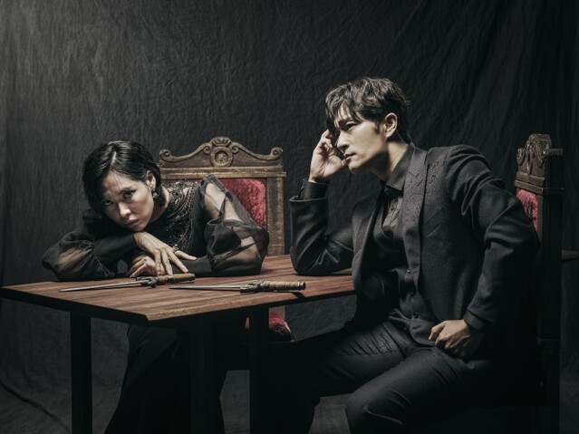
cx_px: 290
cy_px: 217
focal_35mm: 63
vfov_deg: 23.3
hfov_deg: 30.7
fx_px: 1054
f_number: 5.6
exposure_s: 1/125
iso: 100
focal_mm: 80
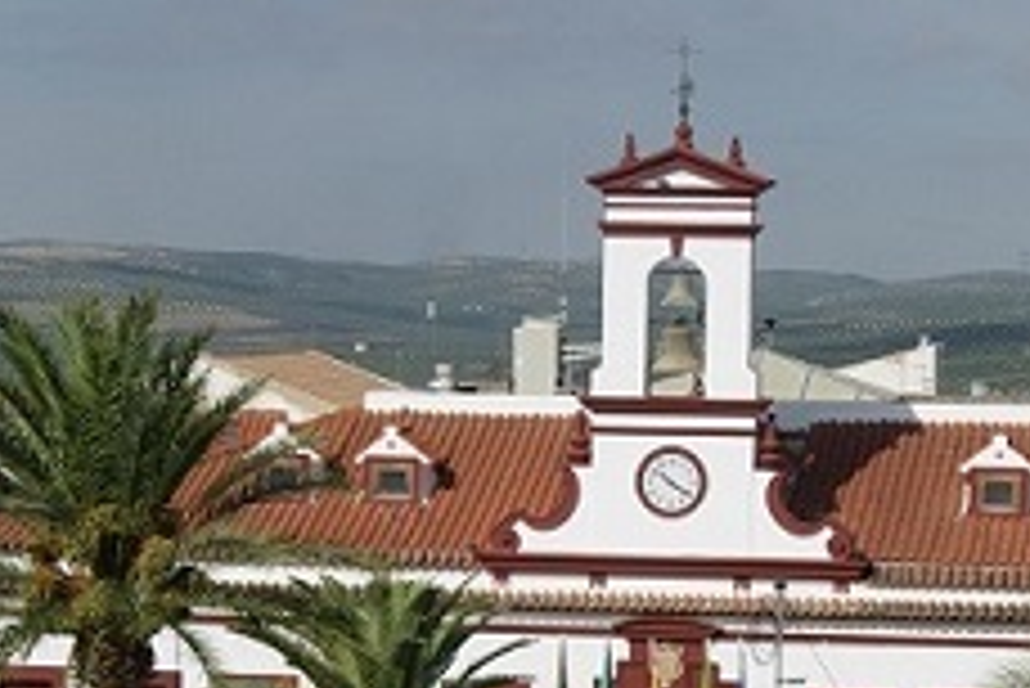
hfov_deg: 17.3
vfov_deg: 11.5
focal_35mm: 118
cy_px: 661
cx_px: 607
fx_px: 3382
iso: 100
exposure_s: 1/250
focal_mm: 35
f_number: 13
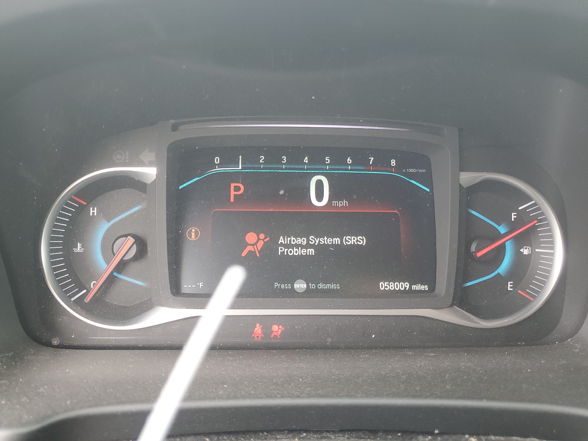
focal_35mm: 26
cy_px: 220
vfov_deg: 53.1
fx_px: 442
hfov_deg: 67.3
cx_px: 294
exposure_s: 1/60.2
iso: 63
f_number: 1.5
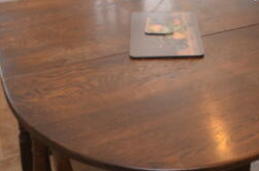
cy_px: -57
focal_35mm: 62
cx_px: 214
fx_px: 445
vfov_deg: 19.8
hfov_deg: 31.5
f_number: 4
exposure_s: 1/60
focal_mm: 10
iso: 280
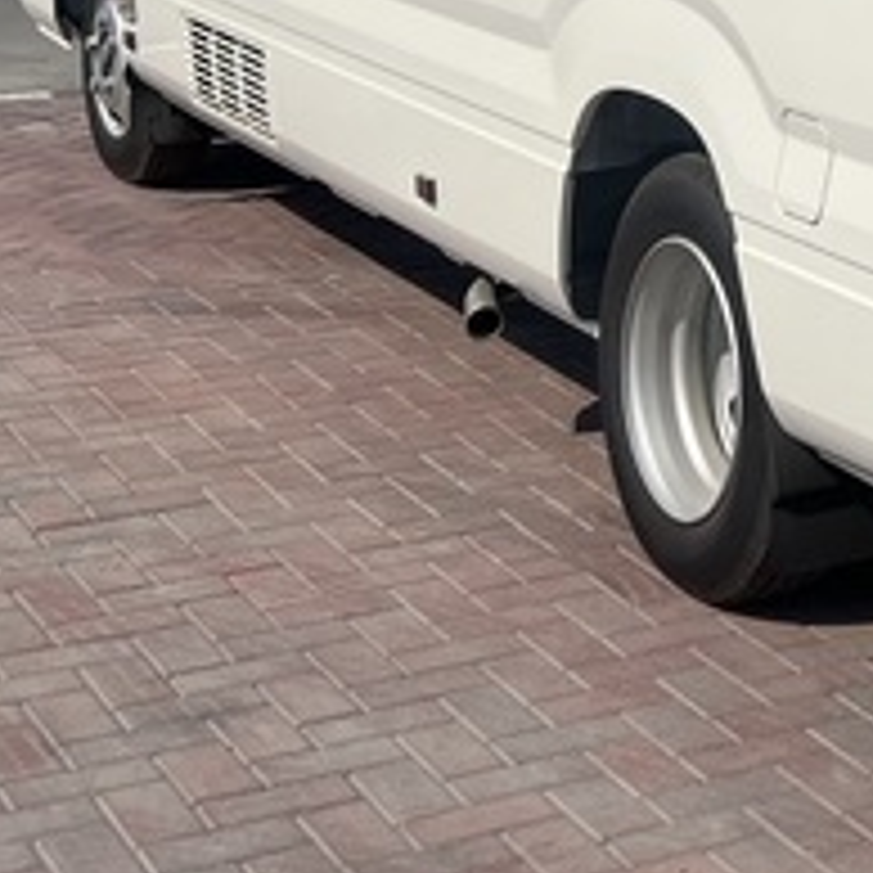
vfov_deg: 17.0
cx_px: 1282
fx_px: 2711
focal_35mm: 95
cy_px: -338
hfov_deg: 16.7
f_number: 1.5
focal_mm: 5.7
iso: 50
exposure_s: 1/9434
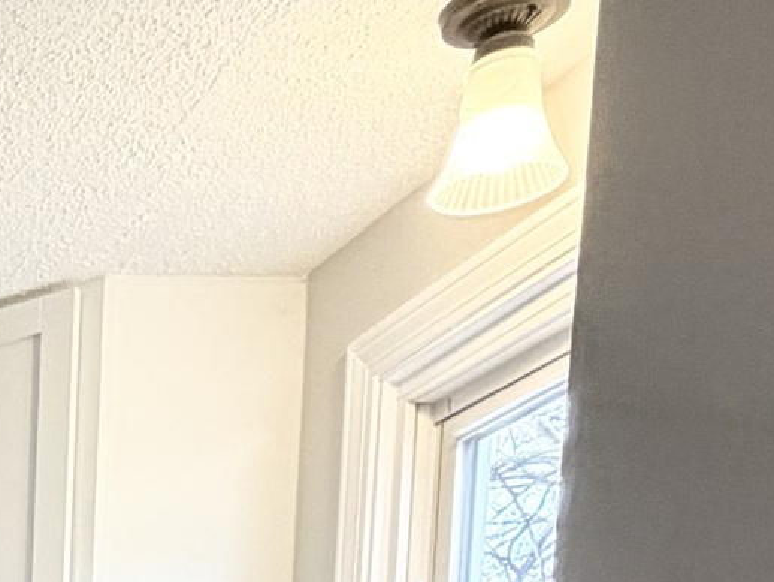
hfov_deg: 18.4
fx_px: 1857
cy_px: 1269
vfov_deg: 14.0
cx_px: -620
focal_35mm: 83
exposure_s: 1/60
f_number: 2.2
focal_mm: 2.22
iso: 200
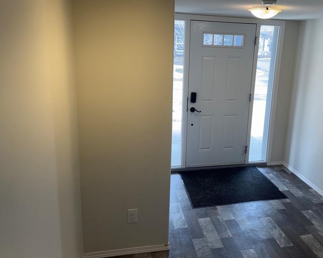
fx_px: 287
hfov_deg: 58.0
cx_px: 202
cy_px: 107
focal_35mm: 30
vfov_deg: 48.3
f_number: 1.78
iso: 80
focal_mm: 6.76
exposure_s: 1/171
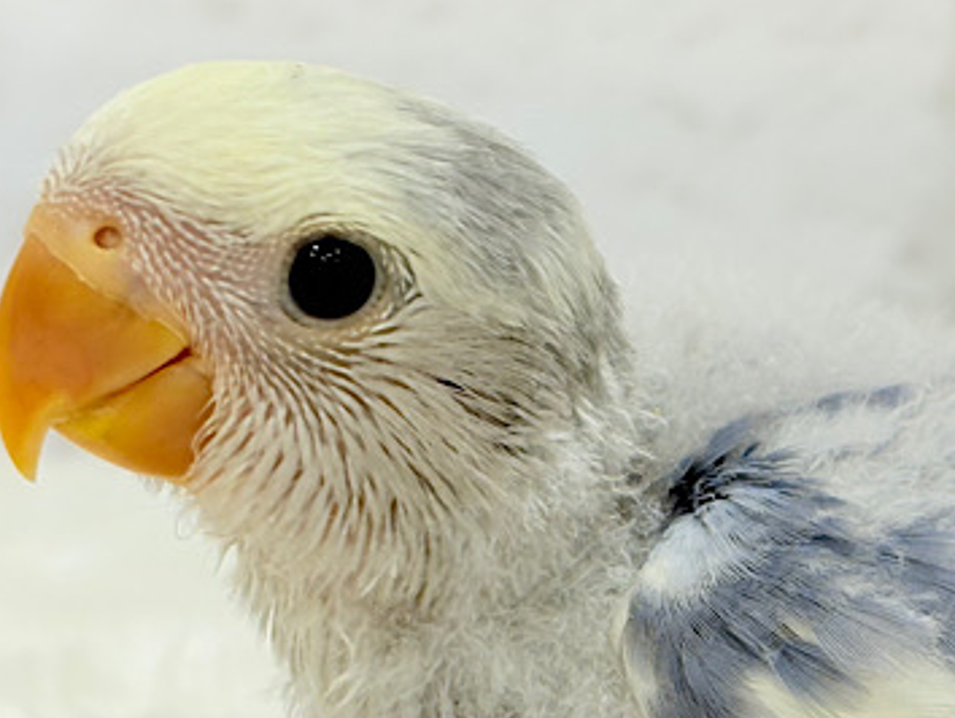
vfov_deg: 15.7
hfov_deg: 20.8
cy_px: 534
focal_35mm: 94
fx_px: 2595
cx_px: 631
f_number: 1.6
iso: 64
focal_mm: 5.96
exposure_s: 1/100
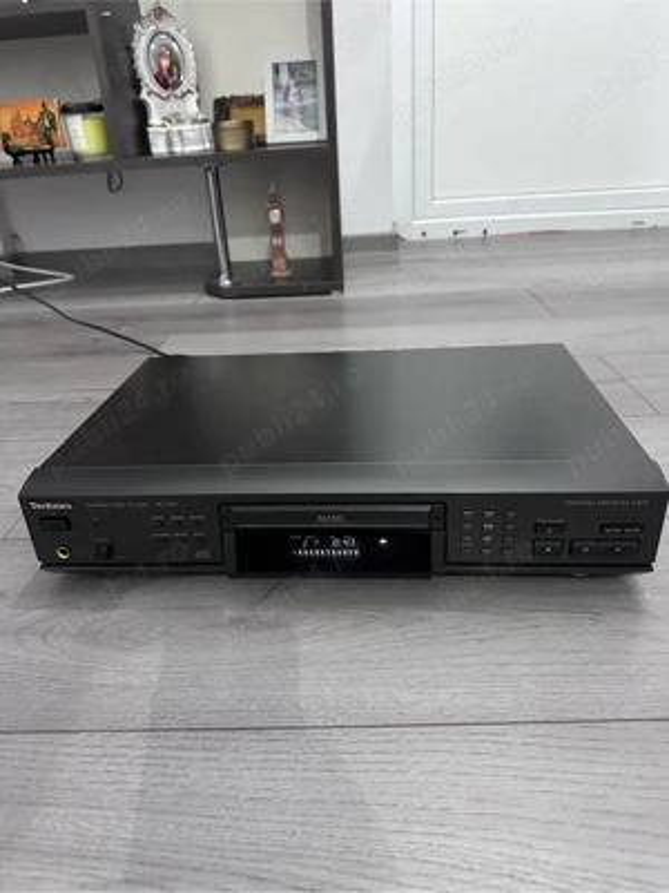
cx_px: 334
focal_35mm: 24
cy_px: 446
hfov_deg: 56.8
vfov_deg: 71.6
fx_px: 618
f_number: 1.78
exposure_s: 1/49
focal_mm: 6.86
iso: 1000
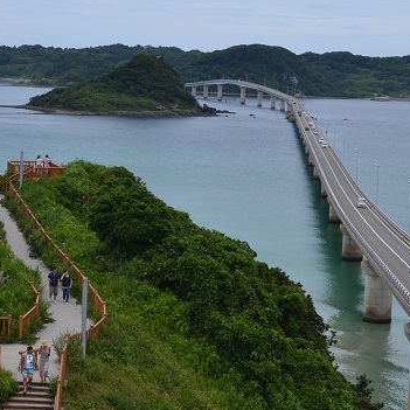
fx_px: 1177
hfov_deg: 19.7
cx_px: 260
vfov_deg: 19.8
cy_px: 192
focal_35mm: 88
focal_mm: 35
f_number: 8
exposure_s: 1/250
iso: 100
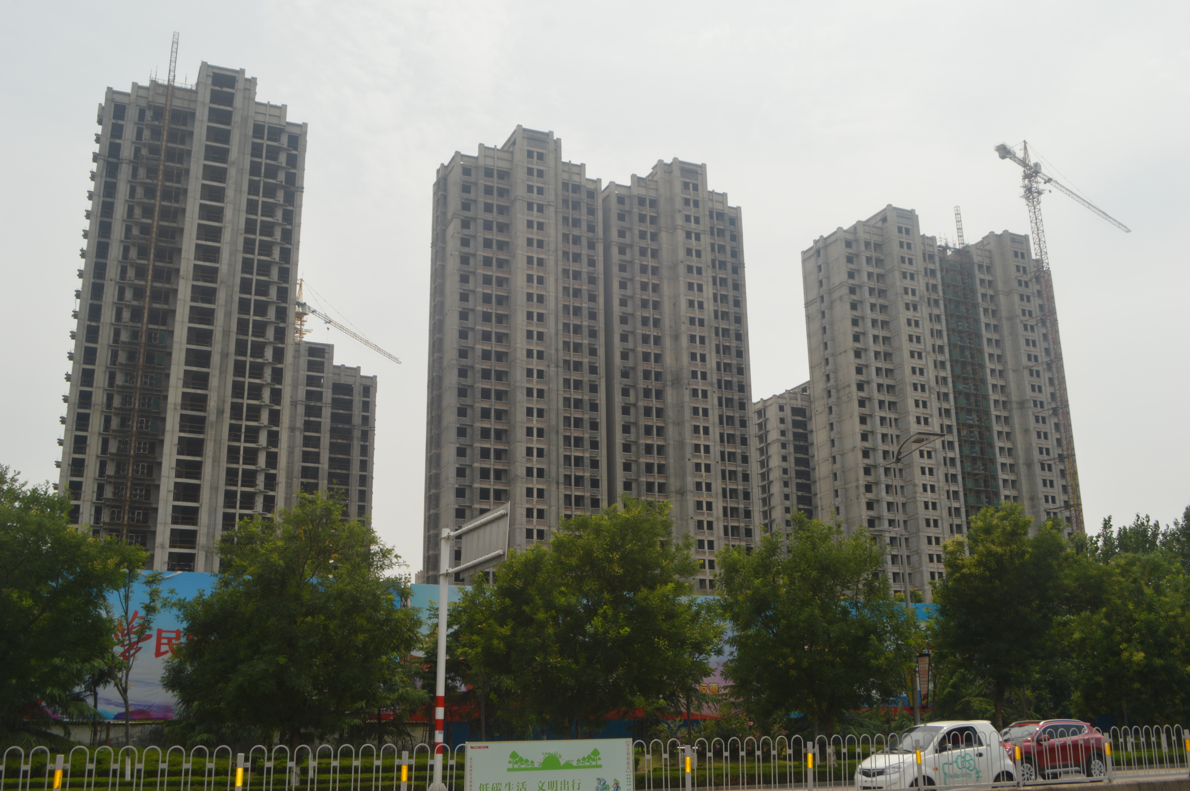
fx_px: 1090
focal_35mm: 33
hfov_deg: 57.3
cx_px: 595
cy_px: 396
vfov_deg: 39.9
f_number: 9
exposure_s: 1/200
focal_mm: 22
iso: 100
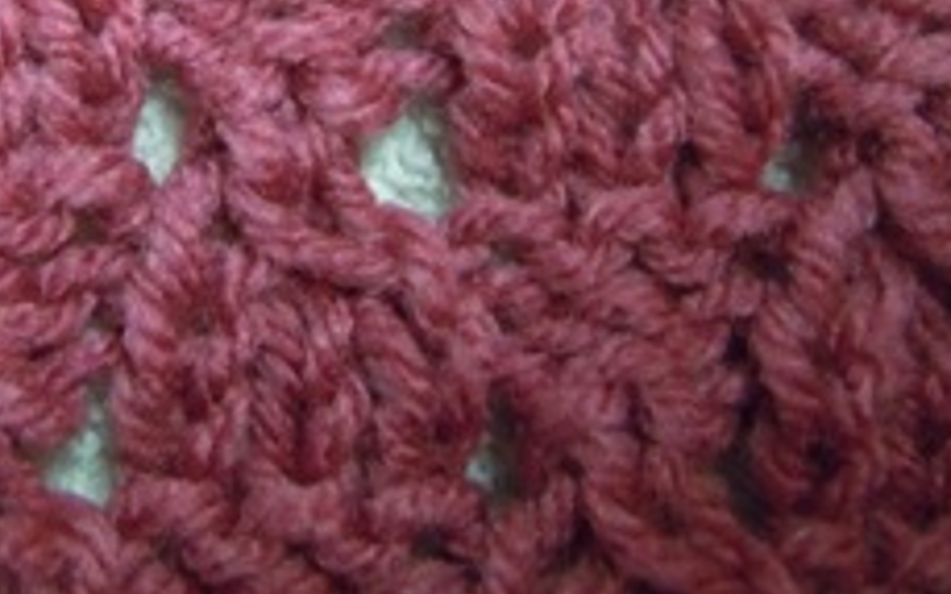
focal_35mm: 60
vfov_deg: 20.6
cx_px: 233
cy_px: -58
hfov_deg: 33.3
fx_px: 1555
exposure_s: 1/25
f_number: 3.5
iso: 800
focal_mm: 5.4
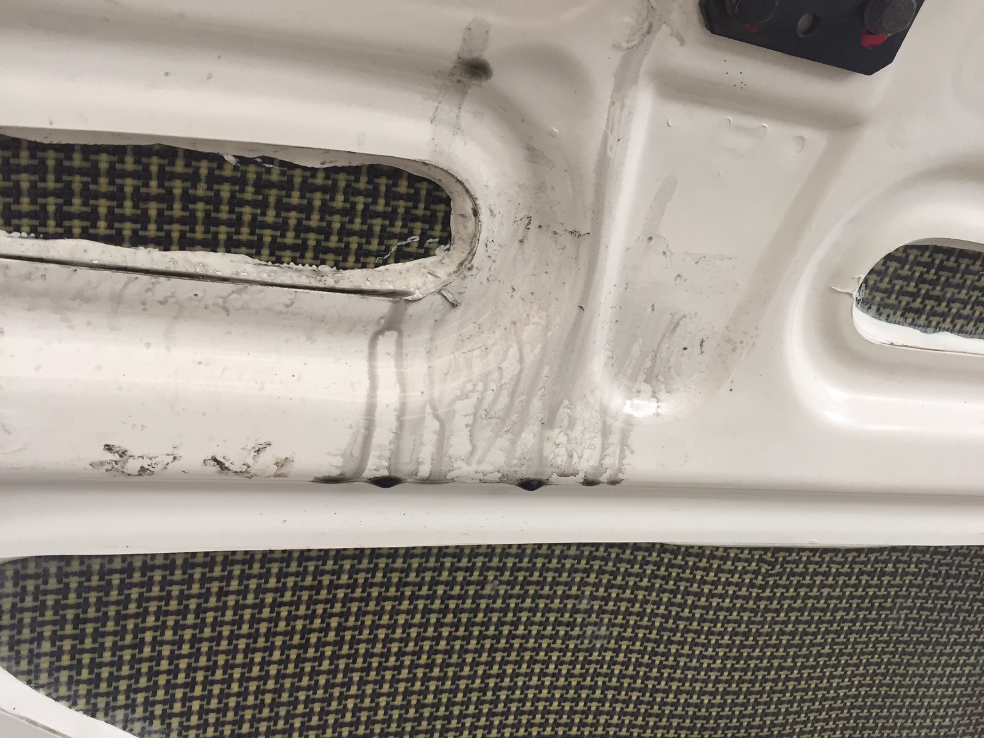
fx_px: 824
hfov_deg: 61.7
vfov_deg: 48.2
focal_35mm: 29
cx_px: 492
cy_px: 369
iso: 80
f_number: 2.2
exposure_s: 1/30
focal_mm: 4.15
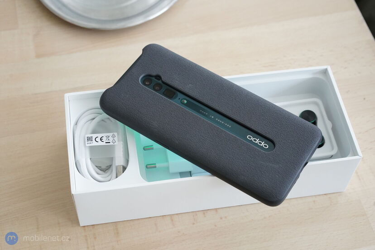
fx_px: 573
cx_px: 188
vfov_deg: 24.6
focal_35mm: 55
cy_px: 125
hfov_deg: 36.2
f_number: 7.1
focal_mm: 55
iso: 8000
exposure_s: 1/320
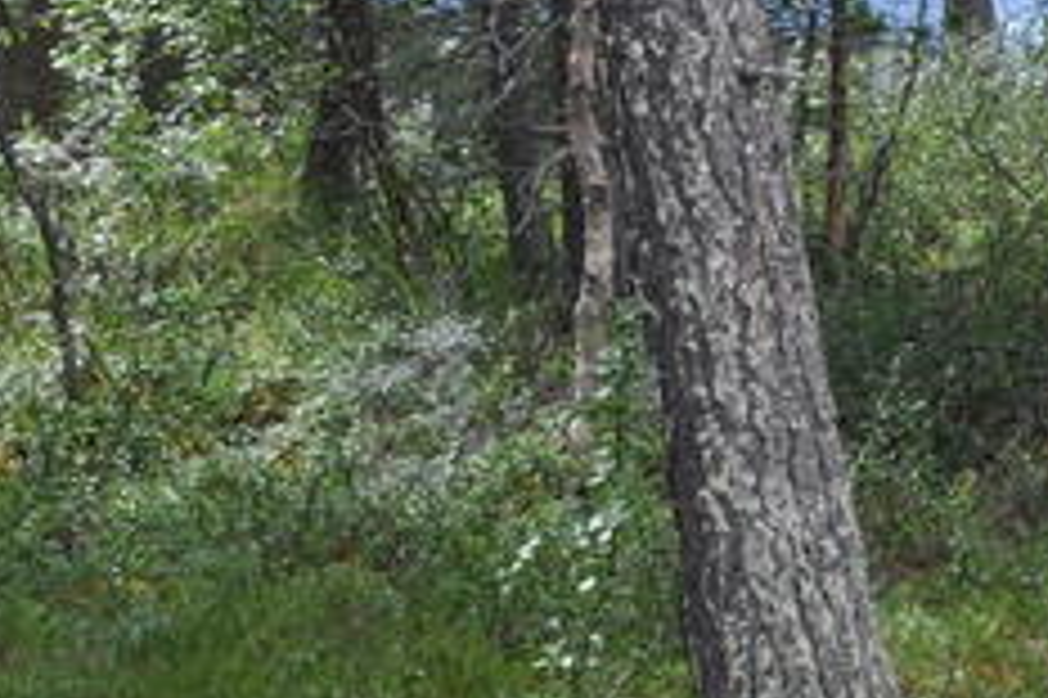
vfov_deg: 9.8
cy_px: -52
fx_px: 4043
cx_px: 2231
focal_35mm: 139
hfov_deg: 12.6
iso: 200
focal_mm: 18
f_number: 8
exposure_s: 1/250
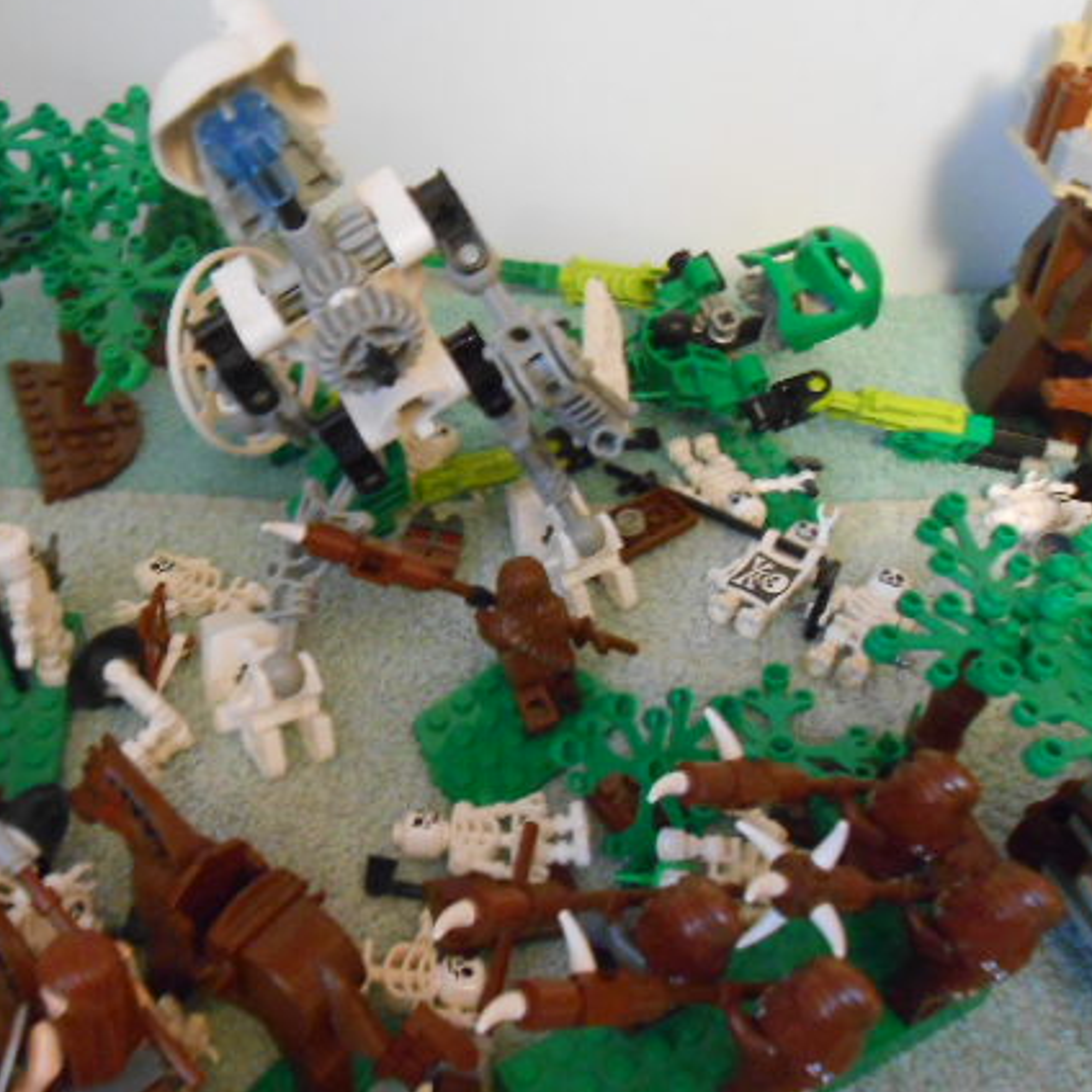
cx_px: 422
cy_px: 598
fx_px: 1428
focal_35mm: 40
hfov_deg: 41.6
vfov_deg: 41.8
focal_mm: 5.3
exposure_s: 1/2.5
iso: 800
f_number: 3.8
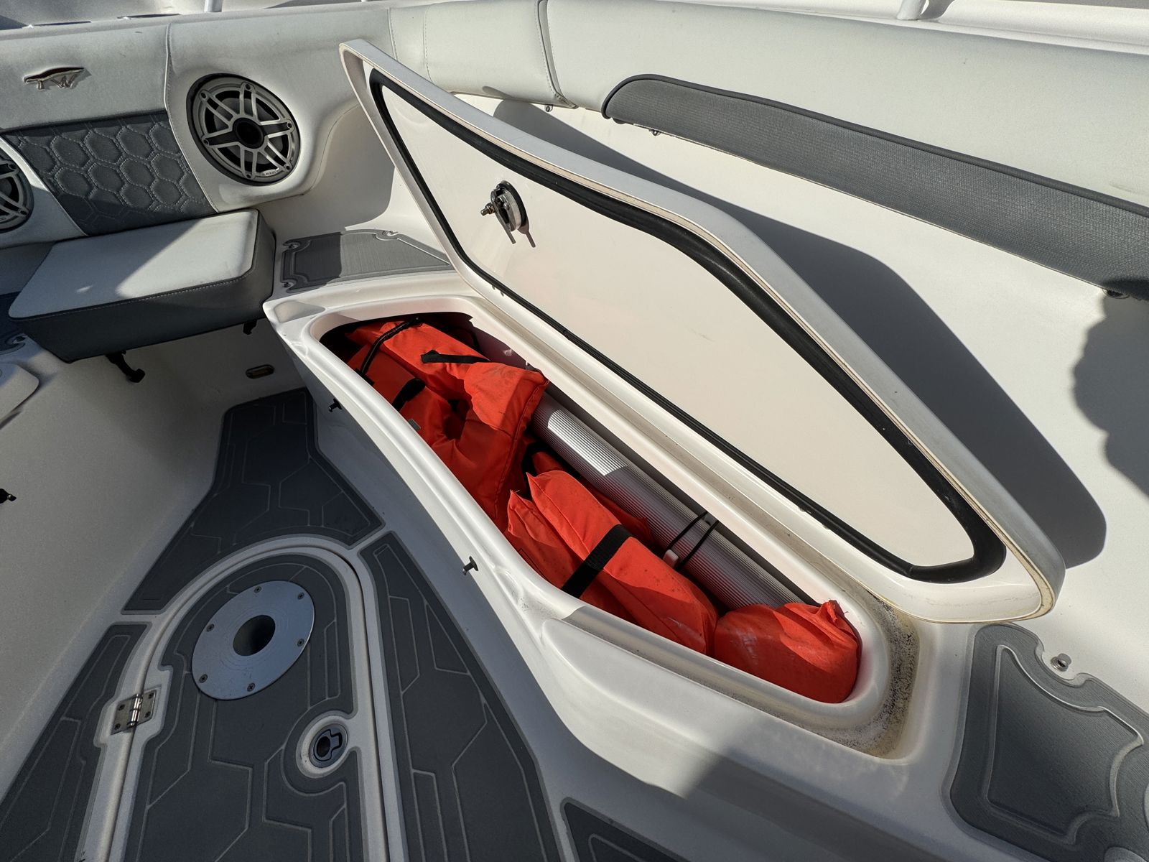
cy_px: 431
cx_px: 574
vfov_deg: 85.7
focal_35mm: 14
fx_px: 465
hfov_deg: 102.1
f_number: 2.2
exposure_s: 1/5263
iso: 32
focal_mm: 2.22
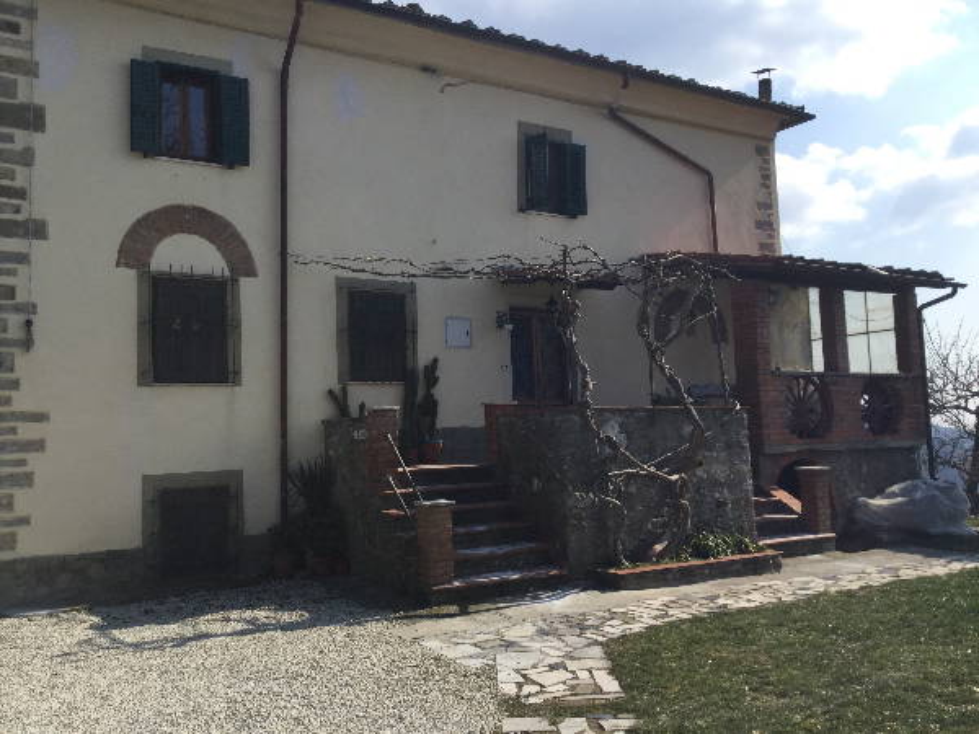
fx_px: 877
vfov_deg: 45.4
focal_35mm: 31
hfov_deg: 58.4
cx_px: 490
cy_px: 367
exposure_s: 1/1456
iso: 25
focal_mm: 3.3
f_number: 2.4
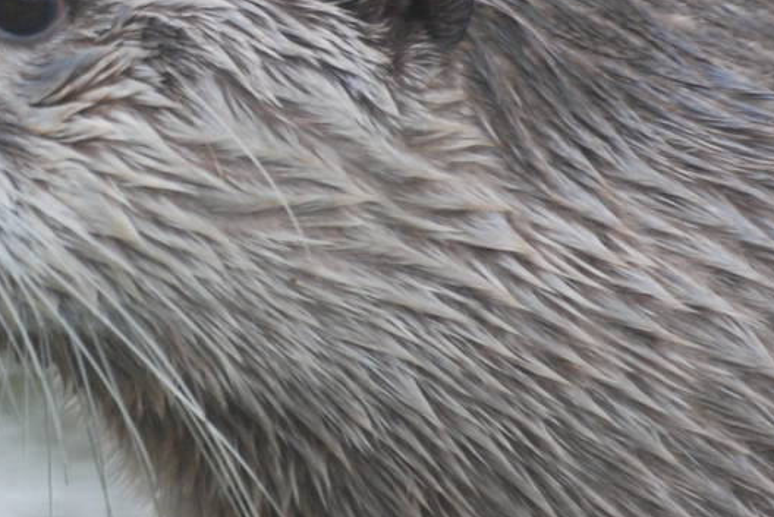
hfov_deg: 1.5
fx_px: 29349
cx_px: 229
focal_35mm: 1364
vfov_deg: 1.0
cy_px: -30
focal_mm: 300
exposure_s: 1/200
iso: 400
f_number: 5.6
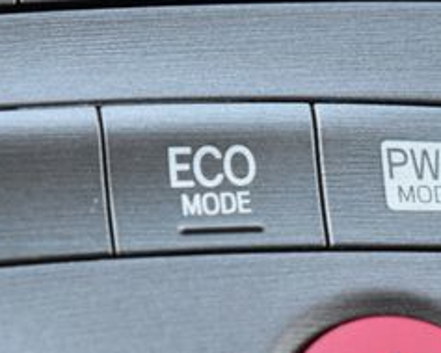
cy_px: 93
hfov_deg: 10.2
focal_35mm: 190
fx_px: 2482
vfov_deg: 8.1
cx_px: 251
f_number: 5.6
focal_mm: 50
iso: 3200
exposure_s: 1/10
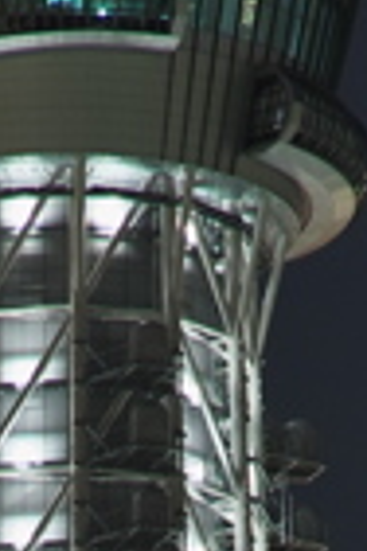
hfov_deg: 0.9
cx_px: 21
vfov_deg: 1.4
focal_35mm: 1474
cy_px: 1305
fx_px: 22533
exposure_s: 30
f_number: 8
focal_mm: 135
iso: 100
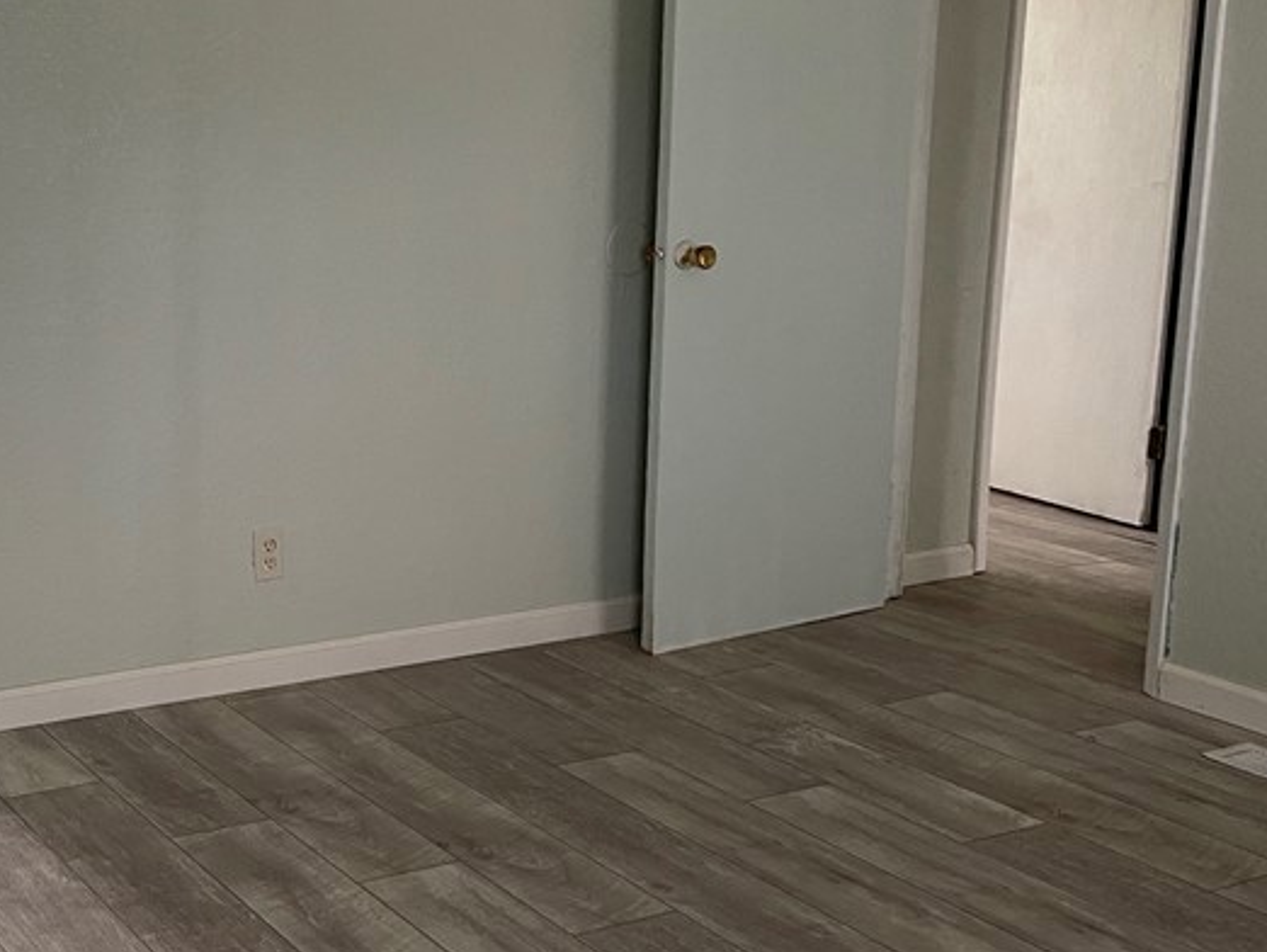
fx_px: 1868
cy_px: 420
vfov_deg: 28.6
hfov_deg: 35.4
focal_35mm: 51
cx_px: 141
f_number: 1.6
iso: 160
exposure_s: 1/60
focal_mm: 5.1
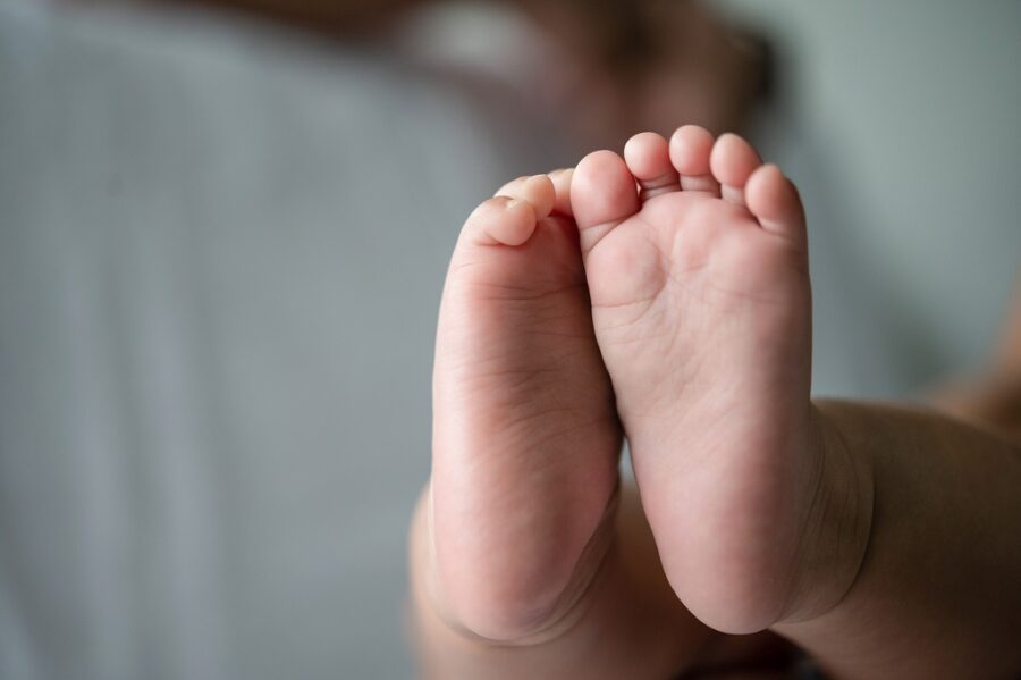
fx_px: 1701
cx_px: 510
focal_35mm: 60
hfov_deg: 33.4
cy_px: 340
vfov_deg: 22.6
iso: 400
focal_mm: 60
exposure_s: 1/320
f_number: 3
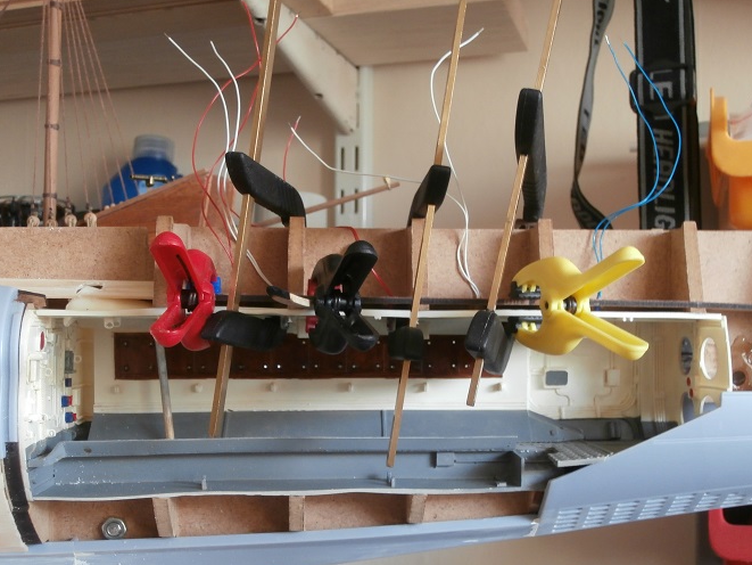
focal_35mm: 46
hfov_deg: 41.2
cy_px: 334
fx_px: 999
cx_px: 374
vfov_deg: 31.5
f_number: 3.9
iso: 200
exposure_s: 1/8
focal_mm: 6.67
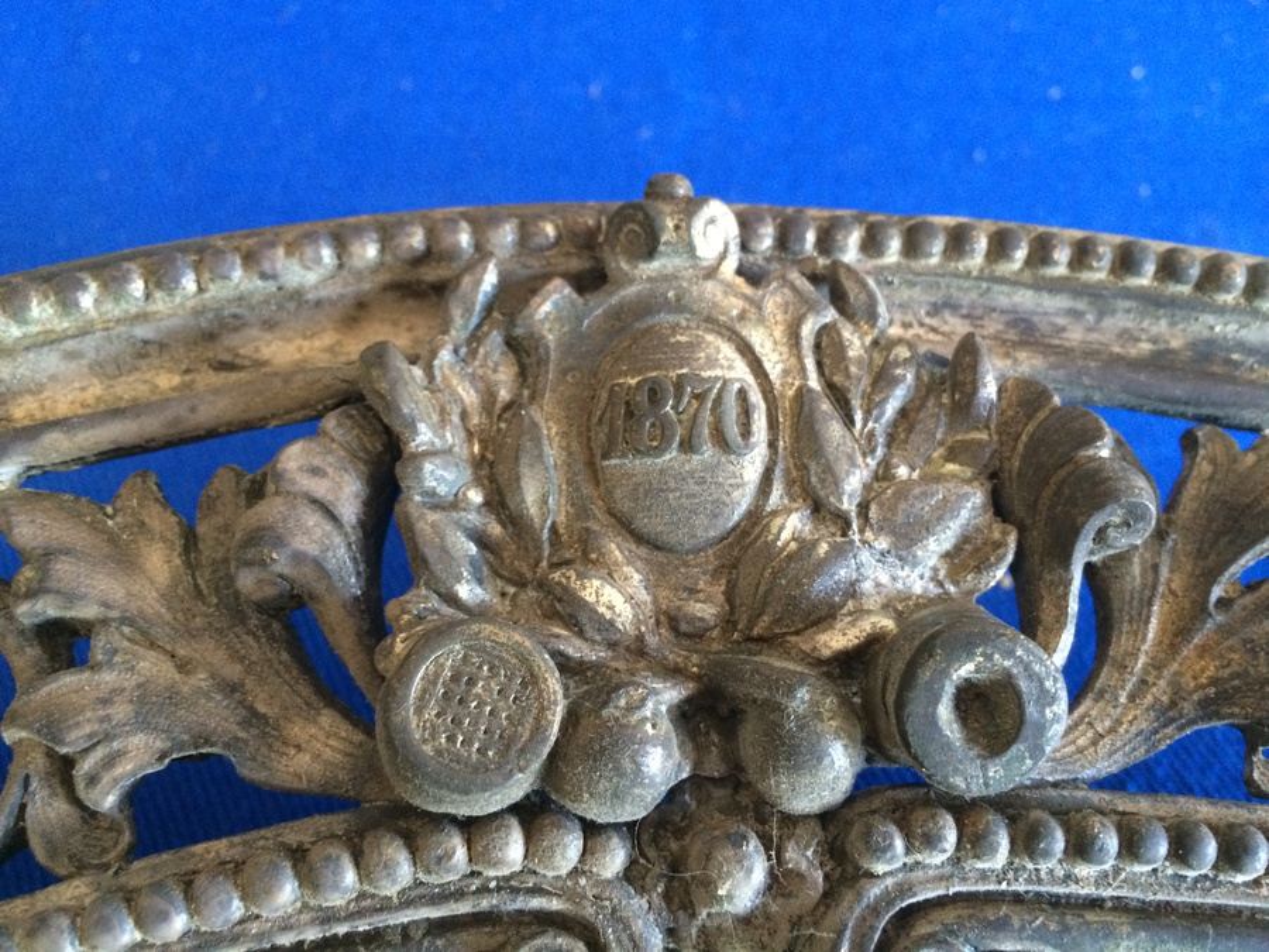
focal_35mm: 30
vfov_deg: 46.8
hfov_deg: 60.0
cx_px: 634
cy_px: 476
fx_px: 1100
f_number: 2.2
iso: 320
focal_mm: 4.12
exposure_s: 1/24
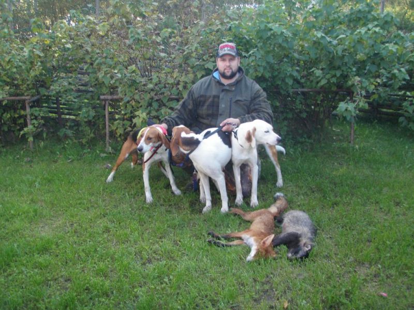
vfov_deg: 37.7
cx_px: 207
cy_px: 155
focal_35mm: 38
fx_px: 454
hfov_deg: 49.0
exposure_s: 1/40
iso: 80
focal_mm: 6.7
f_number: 3.5
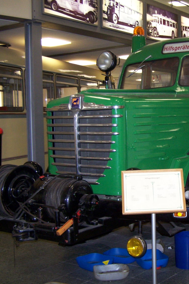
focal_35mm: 55
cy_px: 136
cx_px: 177
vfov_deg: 36.3
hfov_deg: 23.8
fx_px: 433
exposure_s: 1/60
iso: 140
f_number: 2.8
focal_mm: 6.3
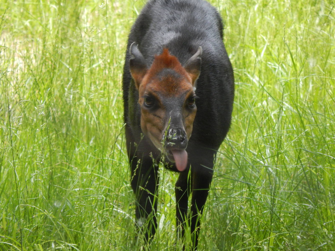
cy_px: 126
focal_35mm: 675
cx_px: 168
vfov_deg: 2.2
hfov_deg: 2.9
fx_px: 6532
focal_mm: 120
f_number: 5.8
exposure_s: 1/80
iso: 400
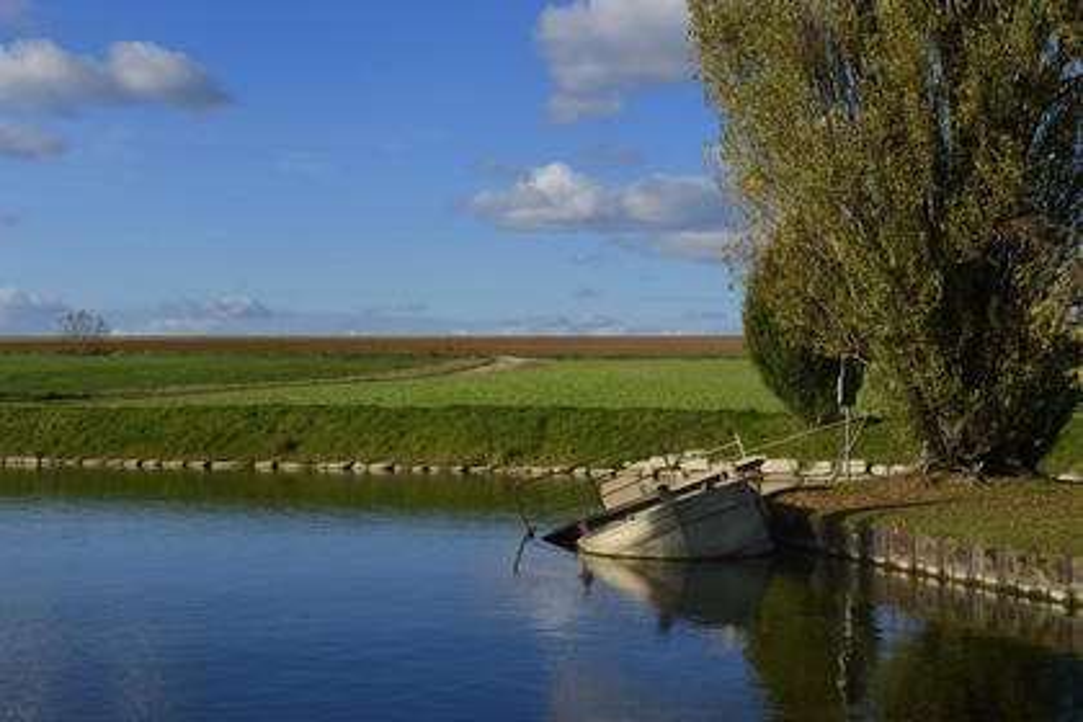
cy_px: 361
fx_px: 1805
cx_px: 542
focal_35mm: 60
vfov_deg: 22.6
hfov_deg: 33.4
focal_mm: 60
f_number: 14
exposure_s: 1/250
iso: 200
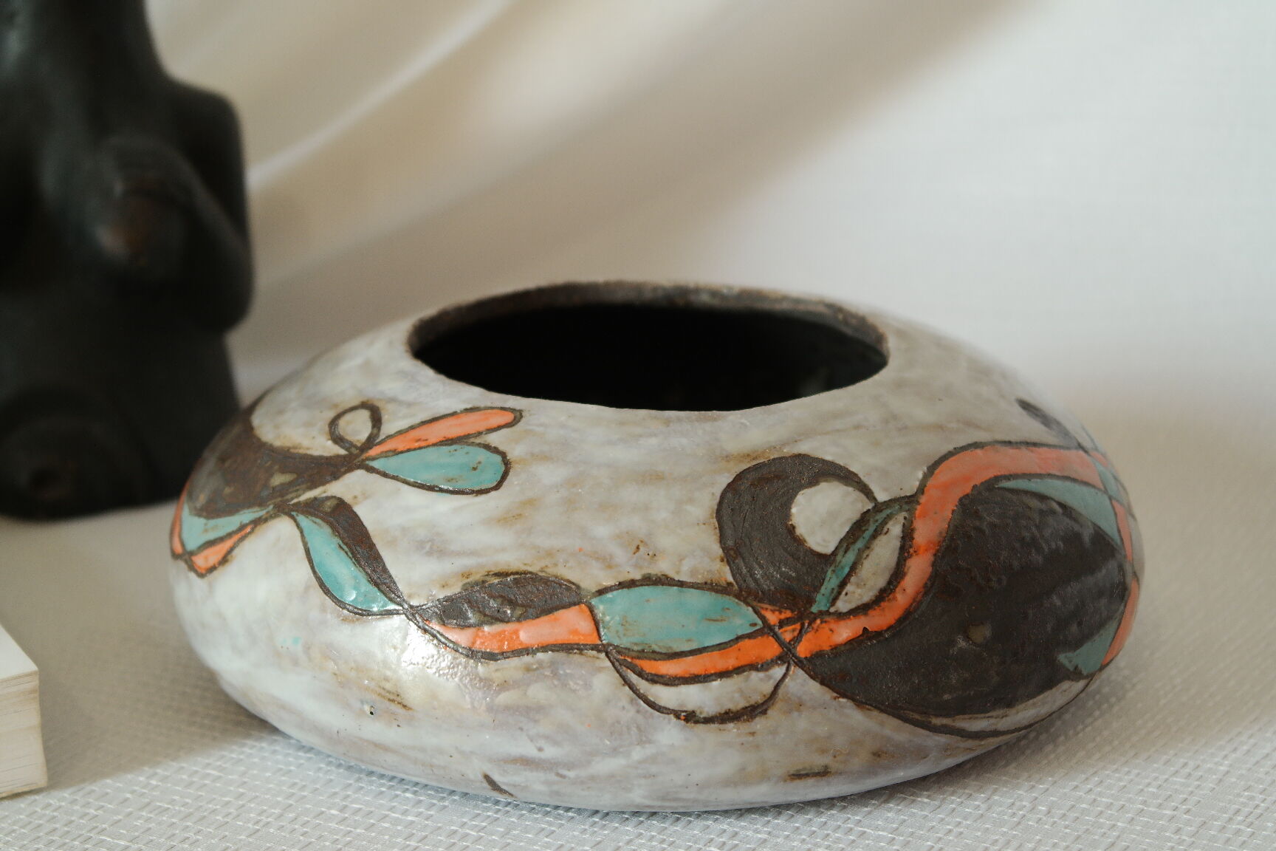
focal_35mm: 77
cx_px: 638
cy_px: 426
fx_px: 2729
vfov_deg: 17.7
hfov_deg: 26.3
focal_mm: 50
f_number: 6.3
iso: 400
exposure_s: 1/30
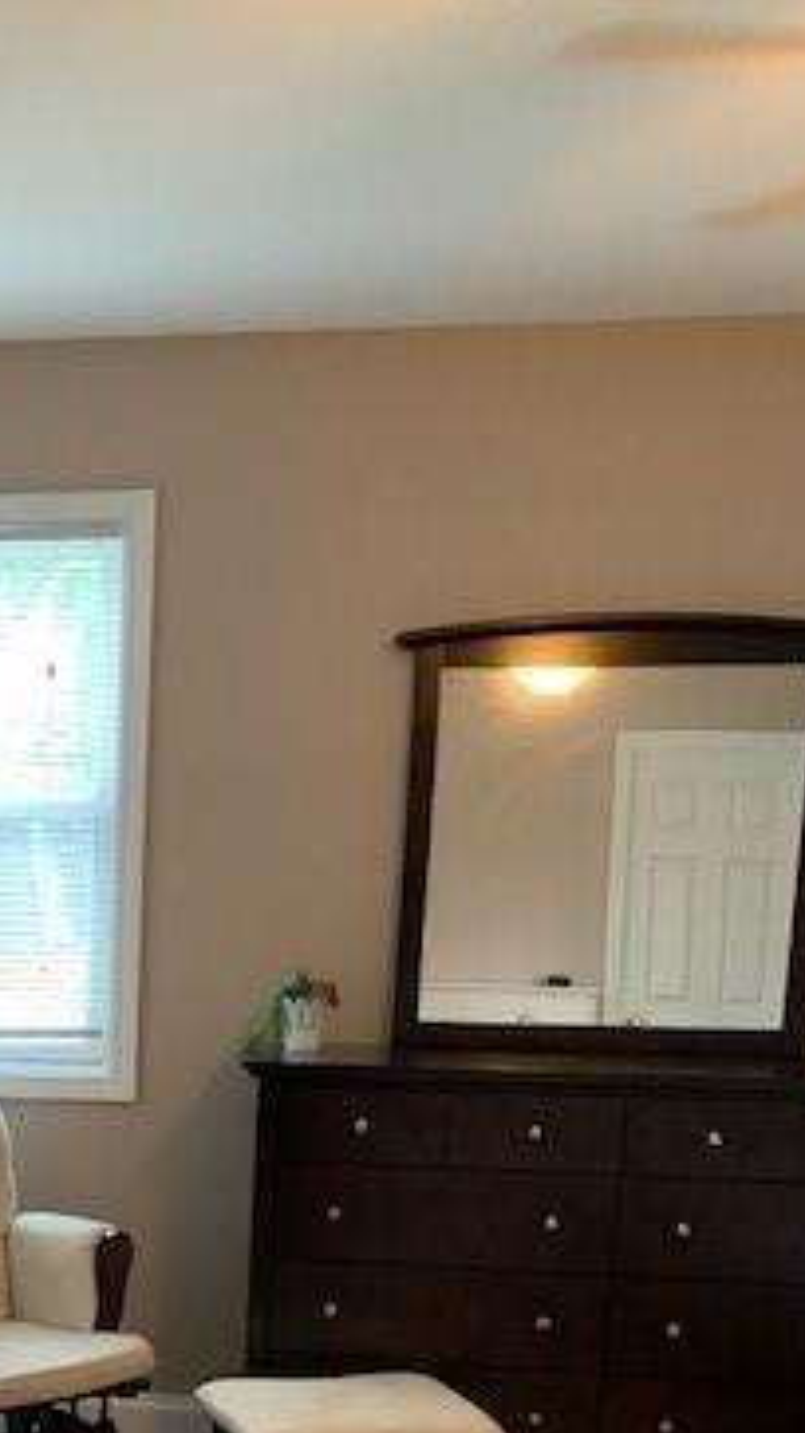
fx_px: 1899
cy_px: 1255
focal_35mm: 50
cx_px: -99
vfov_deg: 38.8
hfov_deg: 22.5
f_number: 1.8
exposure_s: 1/60
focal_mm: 4.25
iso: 160
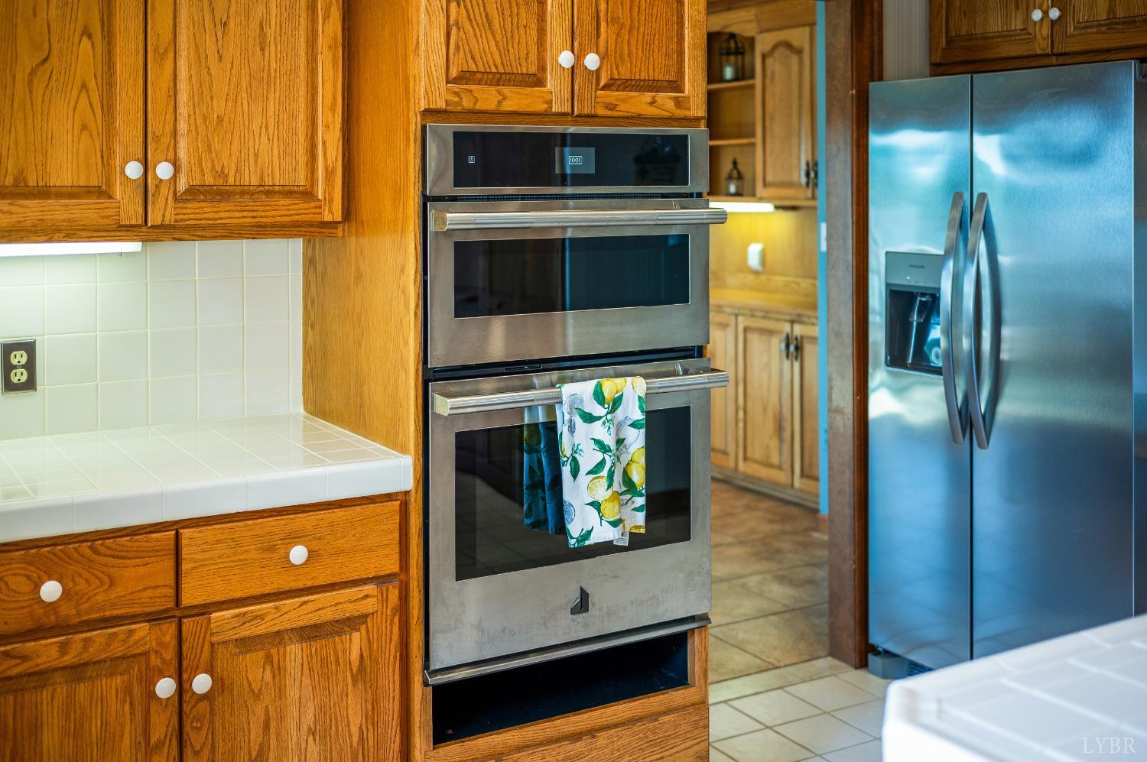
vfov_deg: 33.3
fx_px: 1273
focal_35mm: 40
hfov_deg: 48.5
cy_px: 381
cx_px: 574
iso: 200
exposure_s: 1/60
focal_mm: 40
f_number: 2.5
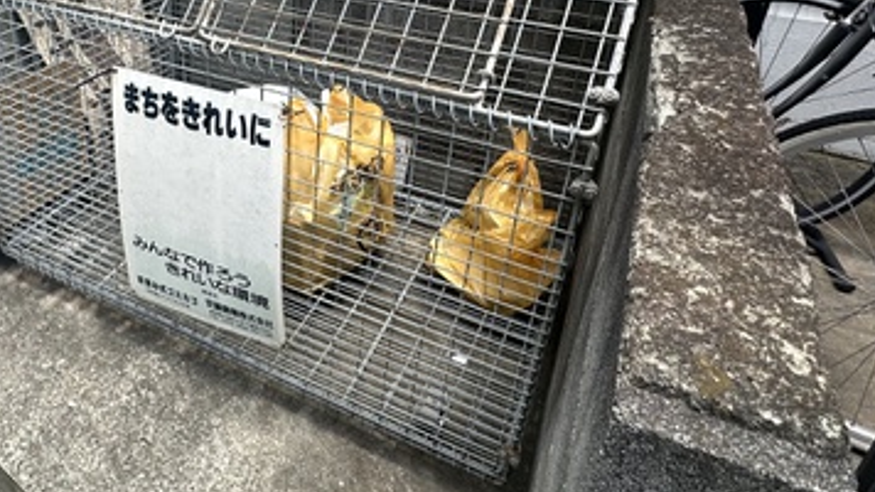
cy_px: 107
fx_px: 696
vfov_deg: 37.7
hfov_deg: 62.0
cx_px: 263
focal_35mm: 30
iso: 40
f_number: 2.2
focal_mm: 2.22
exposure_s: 1/498
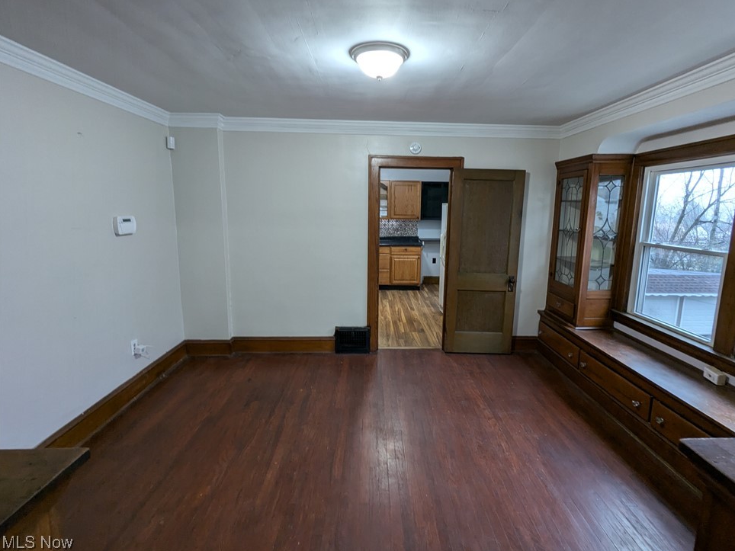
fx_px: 361
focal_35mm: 17
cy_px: 267
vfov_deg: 74.7
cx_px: 388
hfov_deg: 90.9
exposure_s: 1/30
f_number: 2.2
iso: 96
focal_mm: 2.35
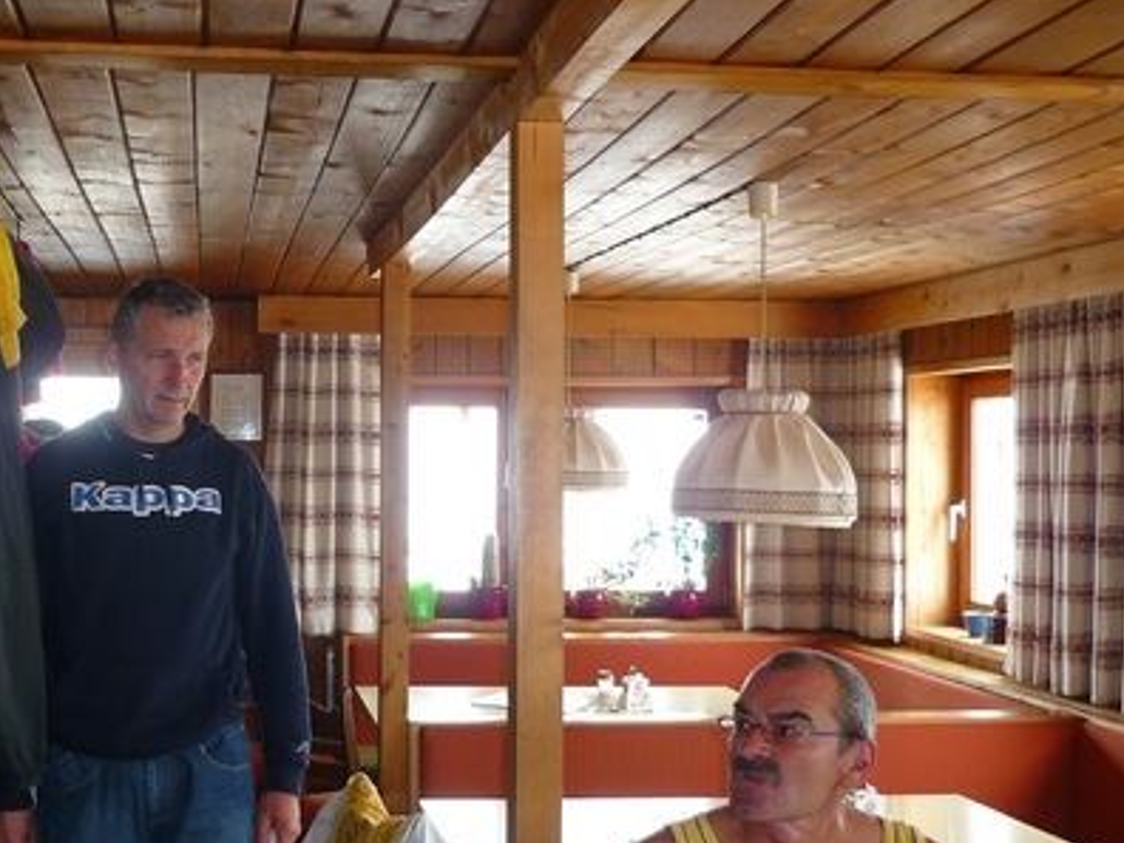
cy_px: 426
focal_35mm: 50
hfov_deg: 37.2
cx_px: 278
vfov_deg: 29.1
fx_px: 1624
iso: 100
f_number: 2.8
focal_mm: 5.5
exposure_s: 1/30
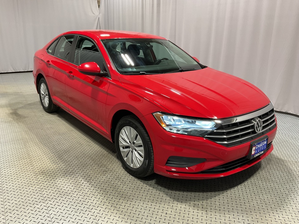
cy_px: 112
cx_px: 150
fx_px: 250
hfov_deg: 61.7
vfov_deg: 48.2
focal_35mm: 29
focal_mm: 3
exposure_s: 1/60
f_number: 1.8
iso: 80
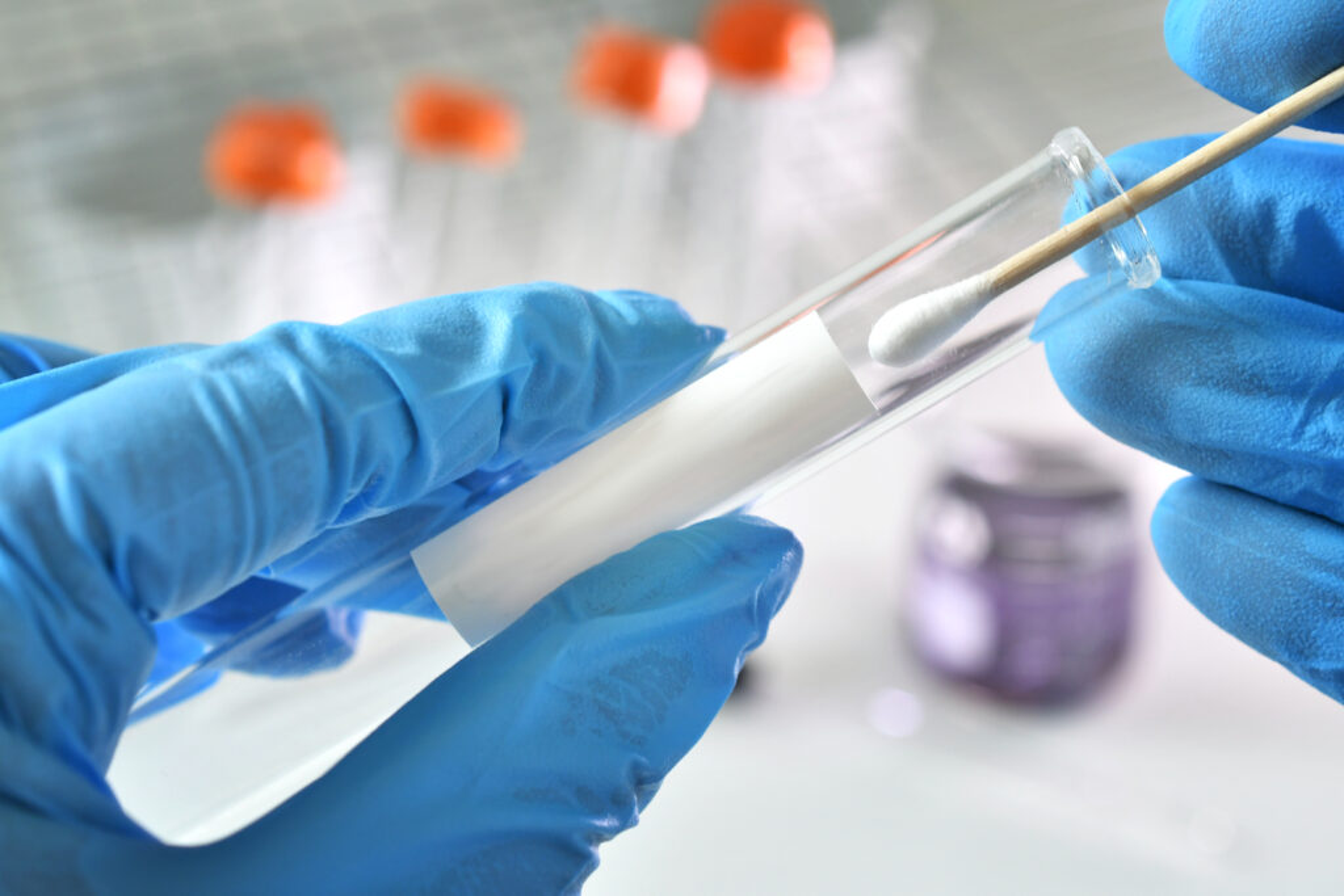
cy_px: 448
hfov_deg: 33.4
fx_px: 2240
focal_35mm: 60
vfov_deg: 22.6
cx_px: 672
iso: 500
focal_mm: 40
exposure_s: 1/60
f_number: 7.1
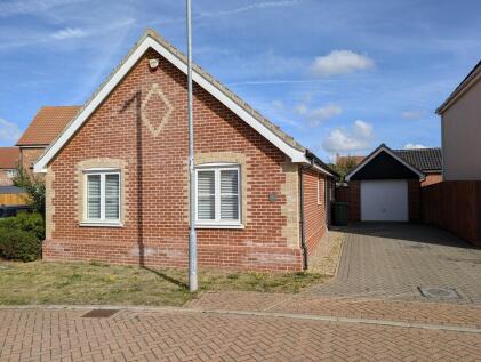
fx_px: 334
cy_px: 181
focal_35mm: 24
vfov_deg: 56.9
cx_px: 240
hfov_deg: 71.5
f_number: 1.68
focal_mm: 6.9
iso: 18
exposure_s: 1/1603
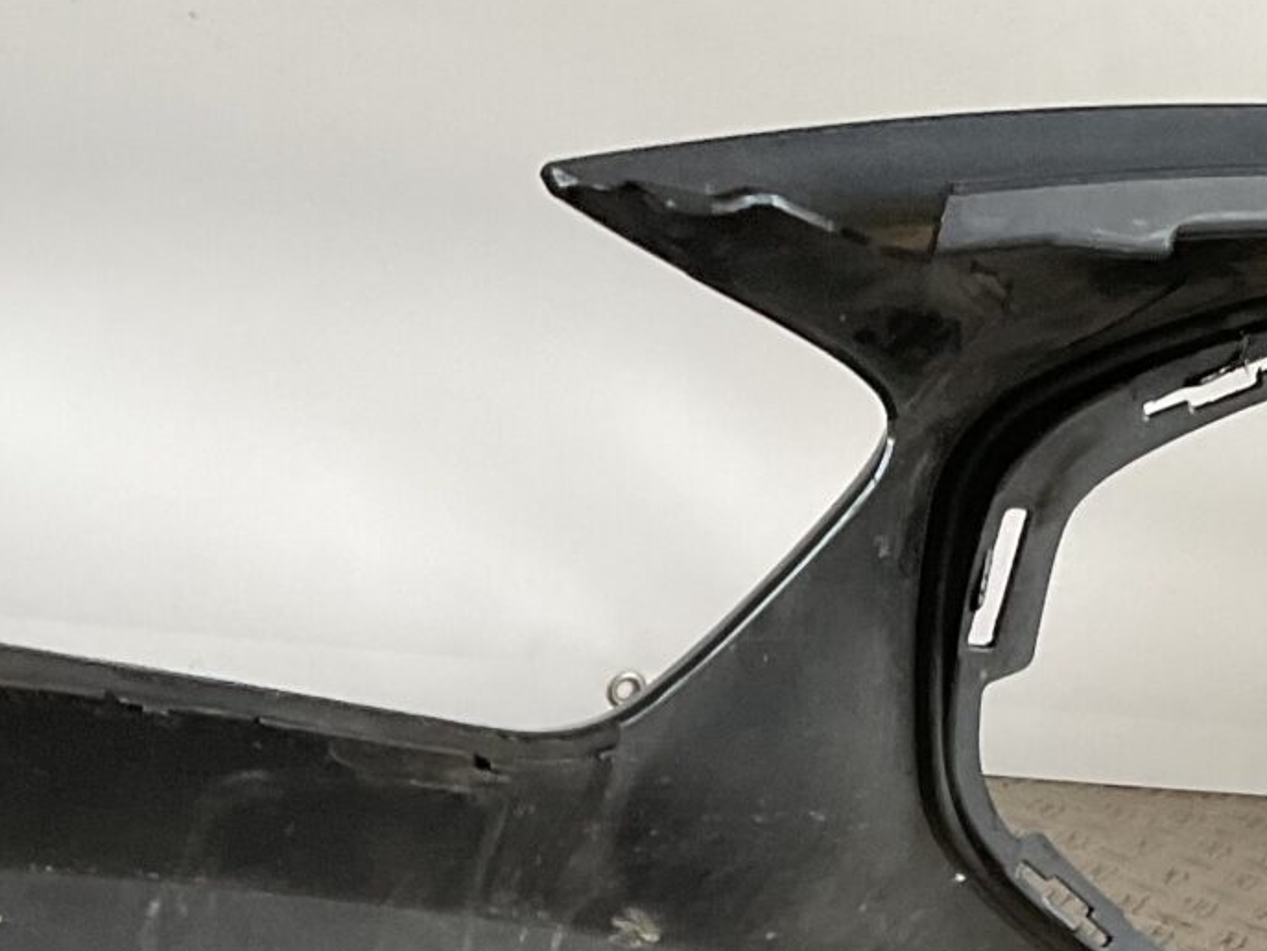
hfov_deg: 18.2
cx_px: 631
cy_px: 1272
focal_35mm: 108
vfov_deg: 13.2
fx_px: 3955
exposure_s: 1/50
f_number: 1.8
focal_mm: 3
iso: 64
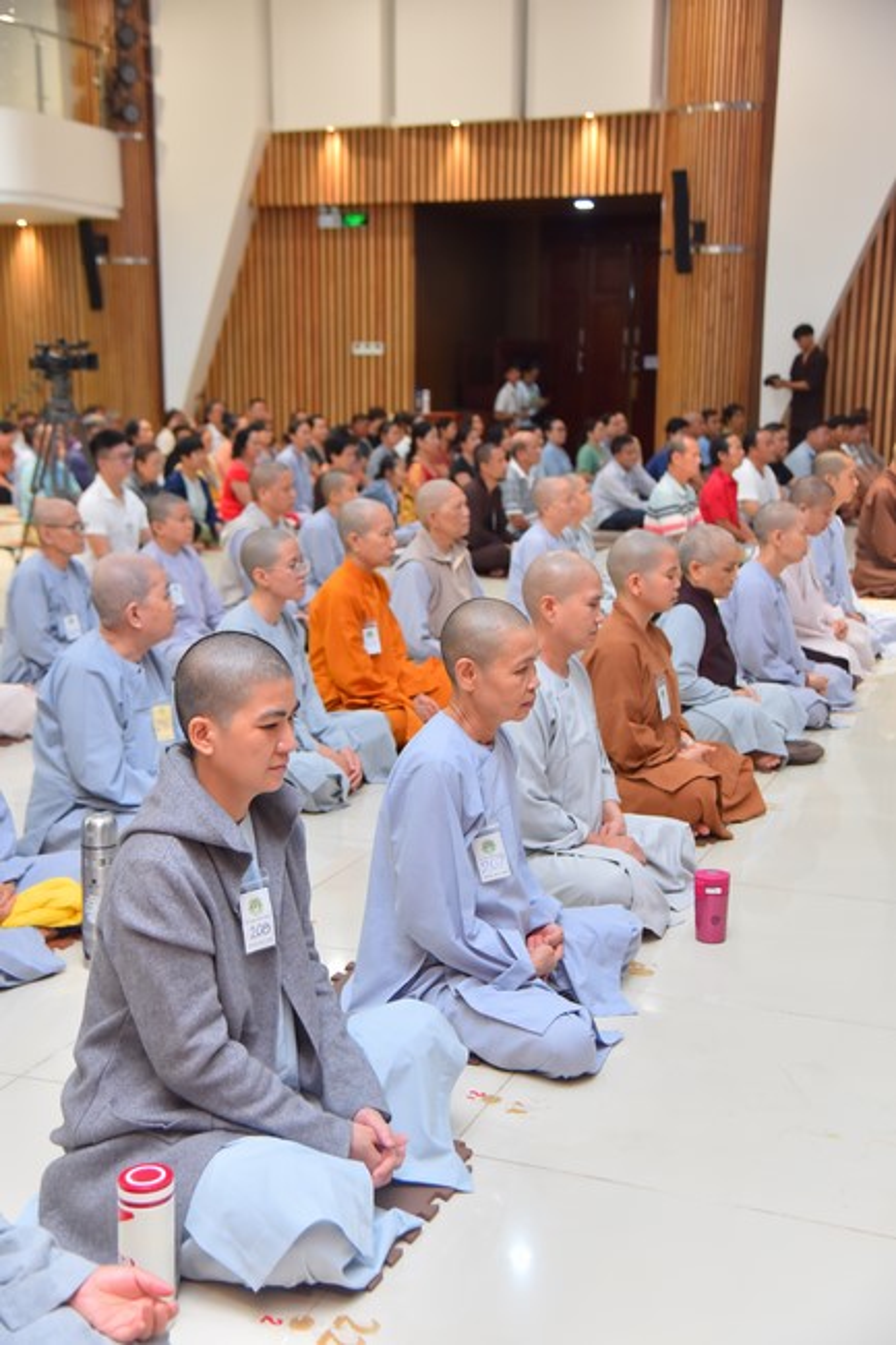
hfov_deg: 29.2
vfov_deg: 42.8
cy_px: 672
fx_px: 1718
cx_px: 448
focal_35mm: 46
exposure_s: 1/100
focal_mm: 46
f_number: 5
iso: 1250
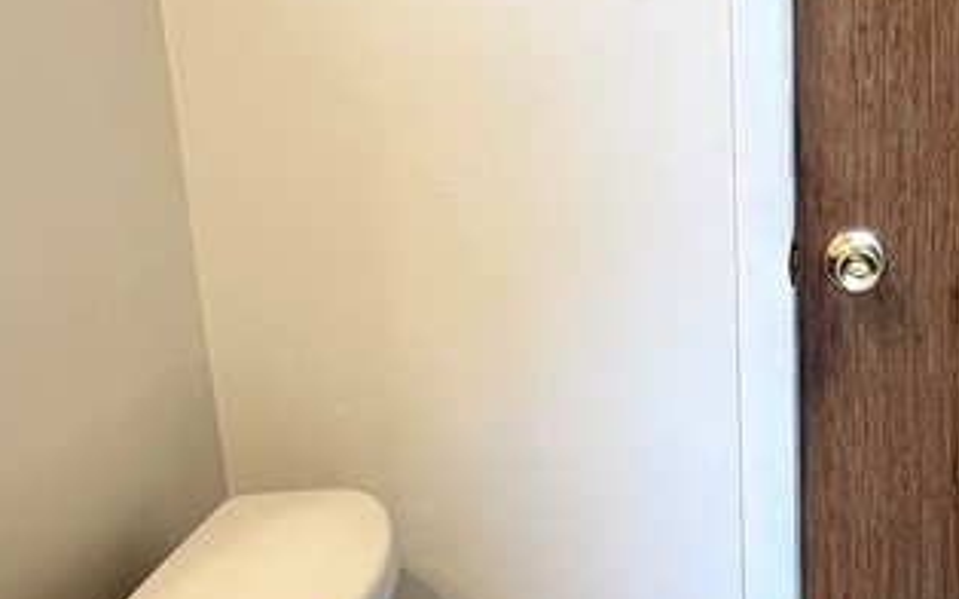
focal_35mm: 45
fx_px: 1176
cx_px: 654
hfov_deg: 43.6
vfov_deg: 28.5
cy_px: 348
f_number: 1.8
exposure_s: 1/120
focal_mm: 1.57
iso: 200
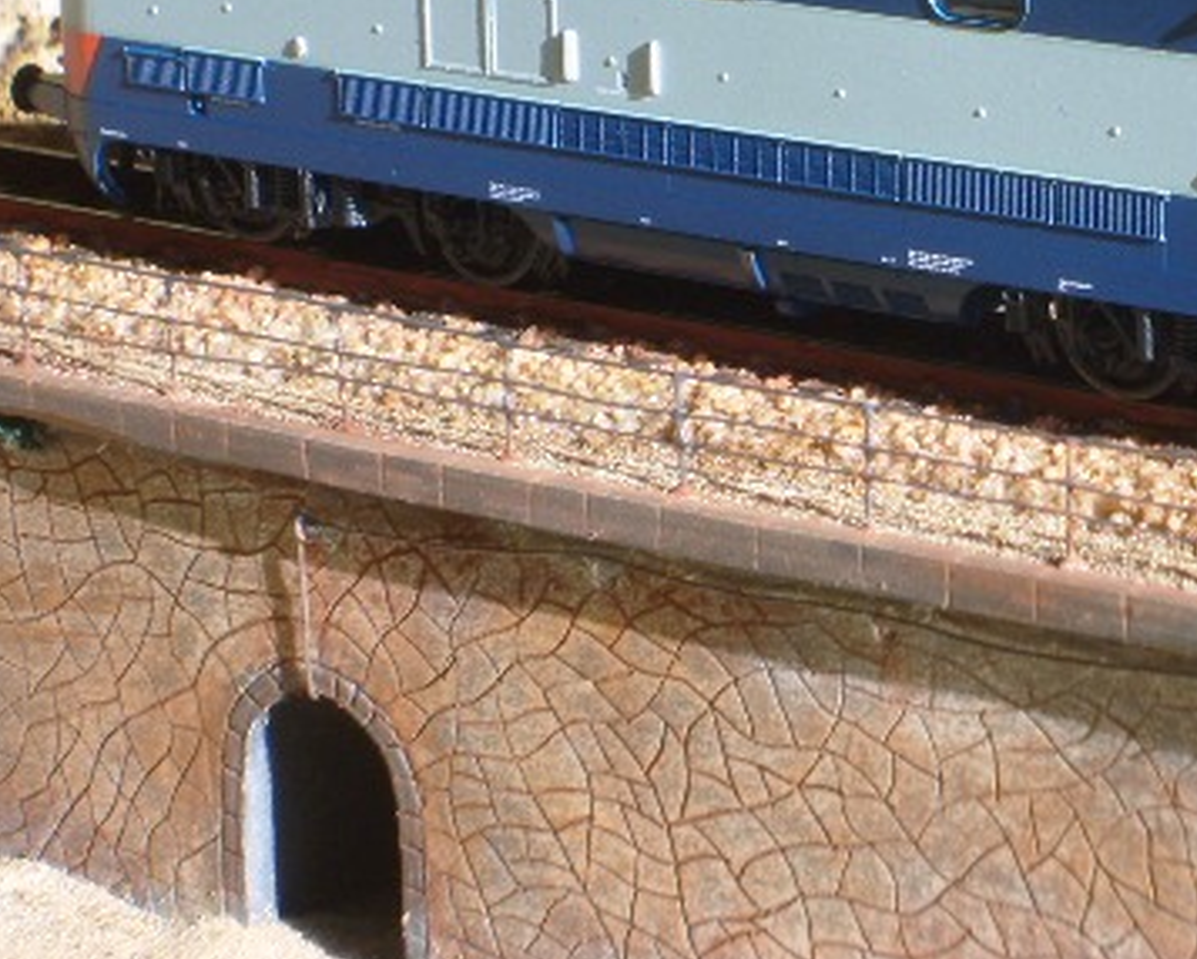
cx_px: 982
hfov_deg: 11.9
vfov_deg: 9.6
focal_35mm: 161
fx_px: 5707
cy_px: 174
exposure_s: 1/180
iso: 50
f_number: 4.6
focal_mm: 15.5
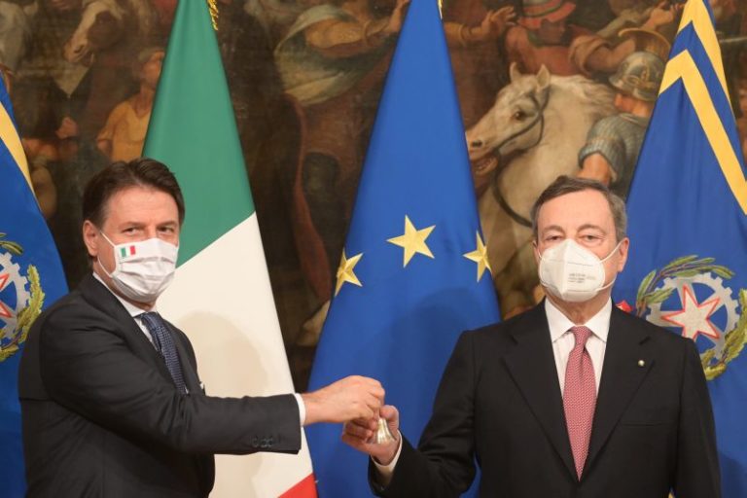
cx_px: 374
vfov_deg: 9.5
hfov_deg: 14.2
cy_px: 249
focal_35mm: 145
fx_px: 3009
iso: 3200
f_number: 4.5
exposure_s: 1/250
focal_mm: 145
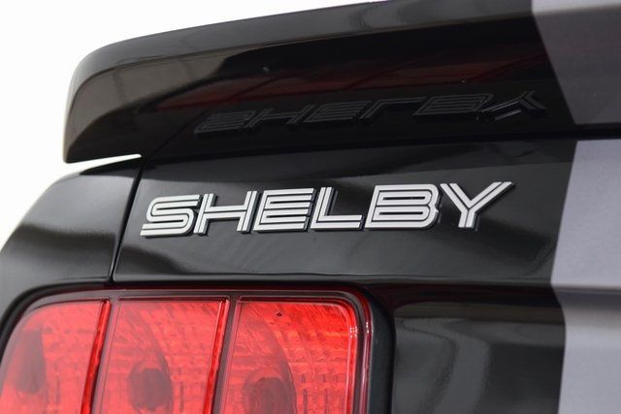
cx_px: 310
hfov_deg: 19.5
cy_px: 207
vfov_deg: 13.0
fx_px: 1812
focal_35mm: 105
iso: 1600
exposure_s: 1/30
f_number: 5
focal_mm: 70
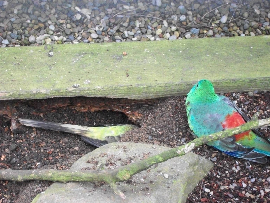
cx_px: 134
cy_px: 103
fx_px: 772
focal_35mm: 99
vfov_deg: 14.9
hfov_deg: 19.8
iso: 800
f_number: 5.2
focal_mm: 17.1
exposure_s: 1/80
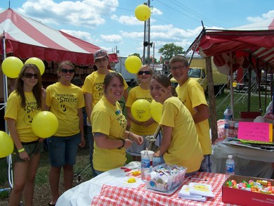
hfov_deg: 48.9
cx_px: 137
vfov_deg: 37.8
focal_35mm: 38
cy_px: 103
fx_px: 301
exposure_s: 1/640
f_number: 5.6
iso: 100
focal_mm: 6.3
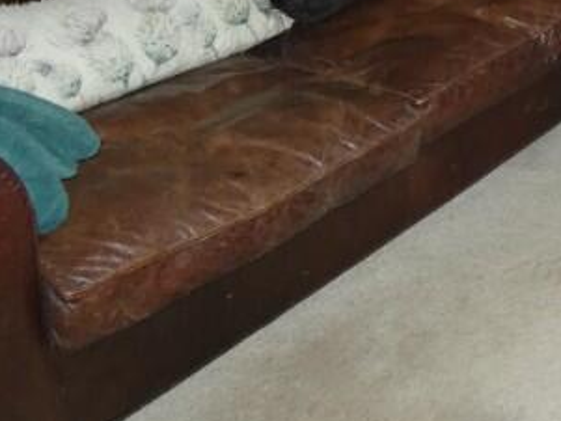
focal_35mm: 68
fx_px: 1102
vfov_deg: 18.3
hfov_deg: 25.1
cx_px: 712
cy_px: -268
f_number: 2.8
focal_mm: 3.6
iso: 200
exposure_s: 1/60
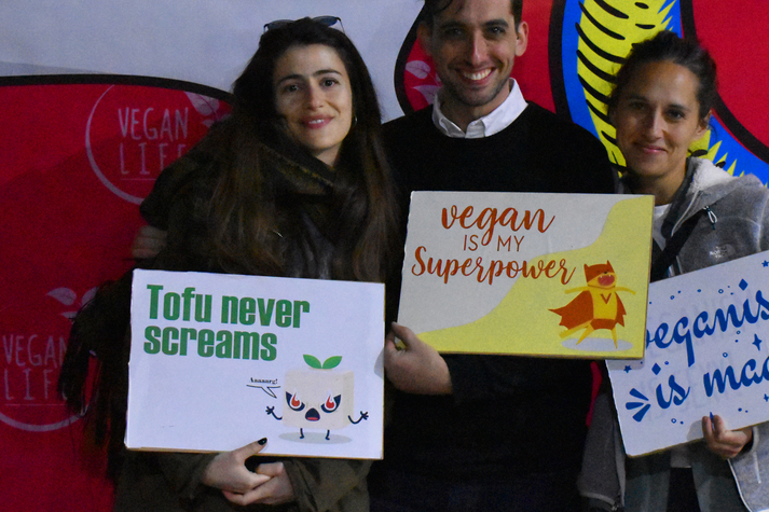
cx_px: 456
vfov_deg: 13.5
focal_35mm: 101
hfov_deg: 20.2
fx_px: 2157
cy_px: 207
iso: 9000
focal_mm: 40
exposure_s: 1/125
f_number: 5
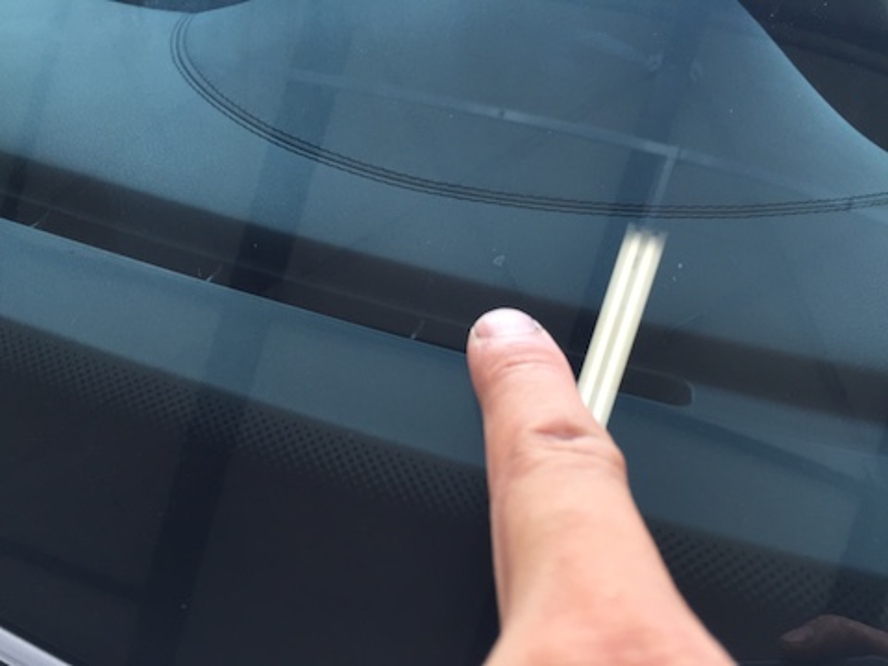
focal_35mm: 29
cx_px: 444
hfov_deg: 61.7
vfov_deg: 48.2
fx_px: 744
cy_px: 333
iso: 40
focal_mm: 4.15
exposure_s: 1/120
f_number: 2.2
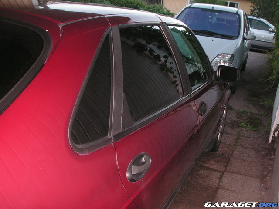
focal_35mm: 38
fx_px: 306
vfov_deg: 37.7
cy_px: 104
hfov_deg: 49.0
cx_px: 140
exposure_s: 1/45
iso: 160
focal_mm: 6.3
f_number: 3.3
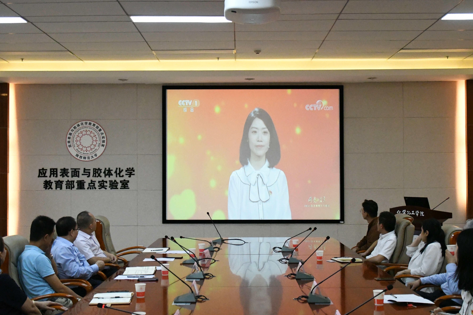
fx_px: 618
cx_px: 239
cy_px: 153
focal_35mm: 47
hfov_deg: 41.9
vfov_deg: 28.7
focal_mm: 30
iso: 12800
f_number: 4
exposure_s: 1/1600
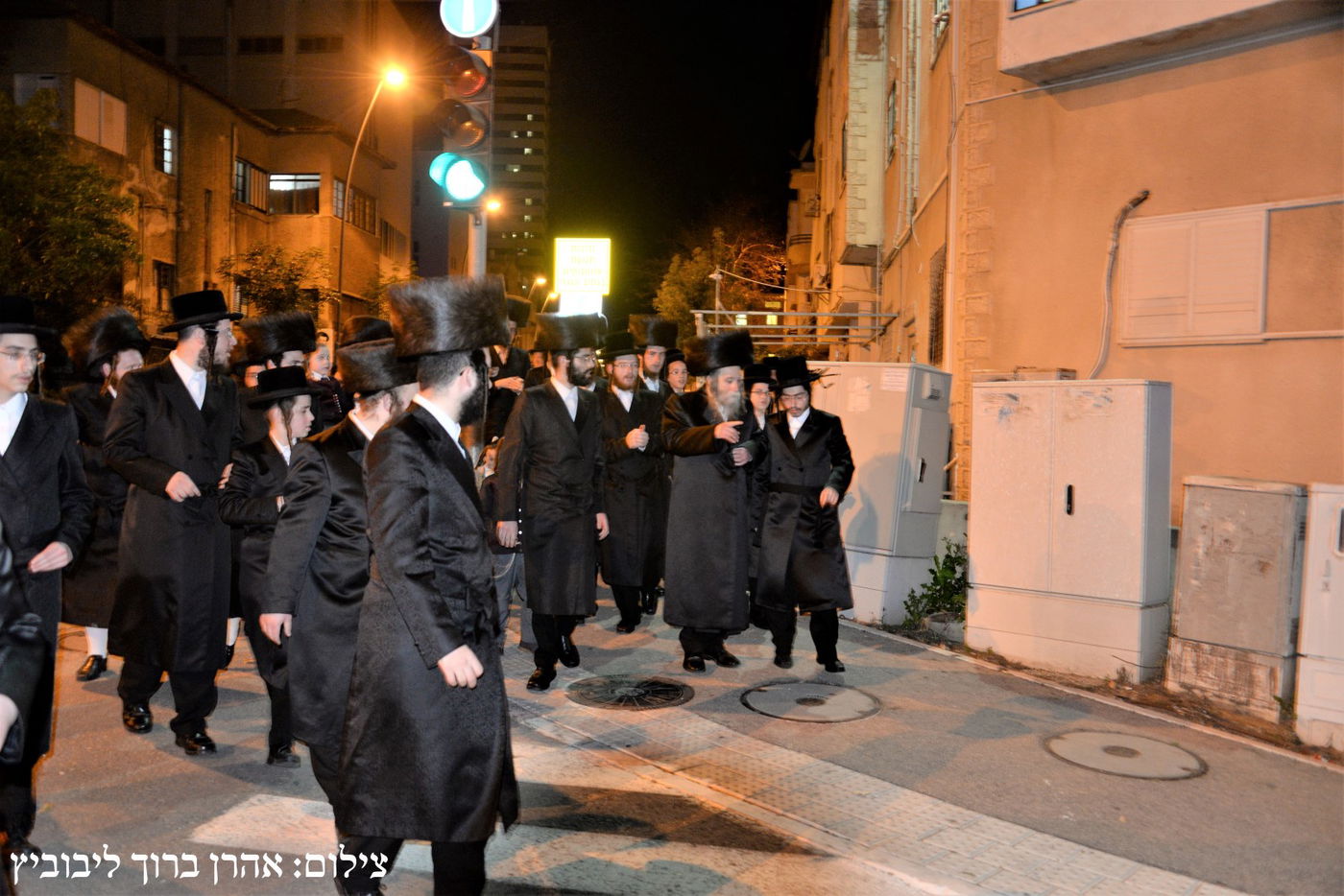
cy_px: 448
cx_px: 672
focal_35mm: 34
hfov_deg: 55.8
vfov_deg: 38.9
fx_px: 1270
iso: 2000
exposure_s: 1/50
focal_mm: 34
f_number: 3.8
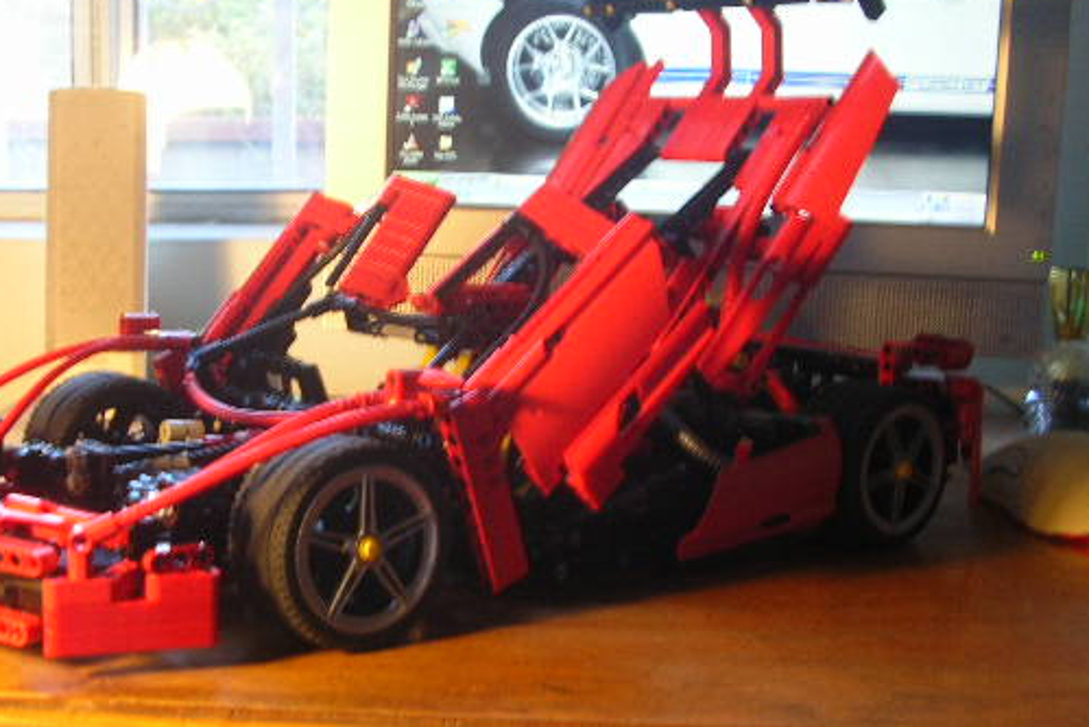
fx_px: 1694
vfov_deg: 24.2
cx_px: 406
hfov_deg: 35.4
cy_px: 386
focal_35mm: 56
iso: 54
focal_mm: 7.1
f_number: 3
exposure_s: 1/4
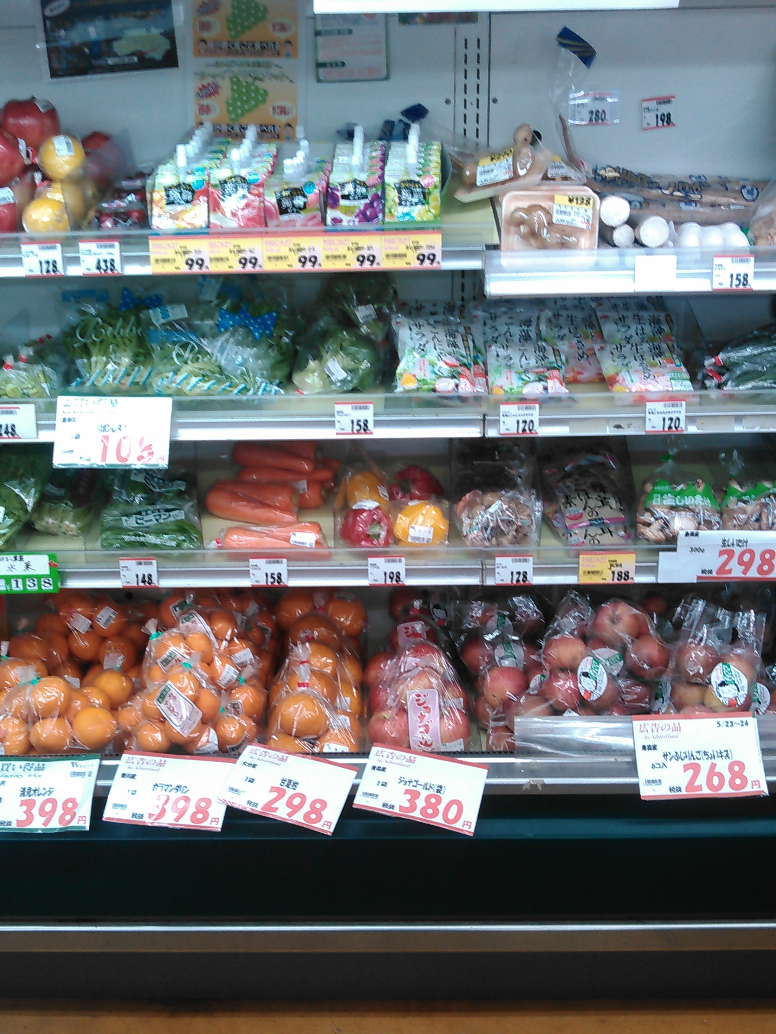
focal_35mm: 41
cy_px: 520
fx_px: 1225
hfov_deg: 35.1
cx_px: 336
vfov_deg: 45.8
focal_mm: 4
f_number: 2.4
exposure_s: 1/17.3
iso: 100
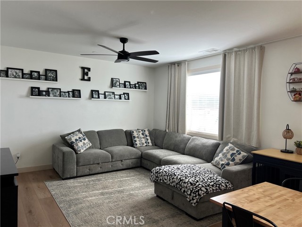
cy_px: 114
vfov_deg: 53.1
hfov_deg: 67.3
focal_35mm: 26
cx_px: 151
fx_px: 227
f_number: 1.5
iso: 40
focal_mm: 5.7
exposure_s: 1/120
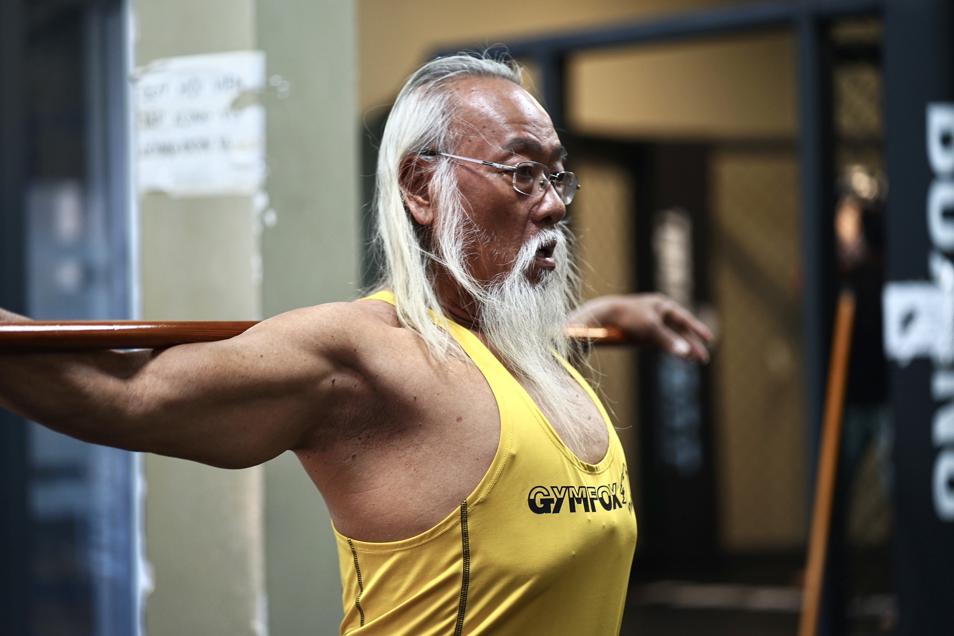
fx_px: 2252
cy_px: 318
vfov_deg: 16.1
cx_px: 477
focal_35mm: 85
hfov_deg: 23.9
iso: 250
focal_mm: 85
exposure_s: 1/80
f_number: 1.8
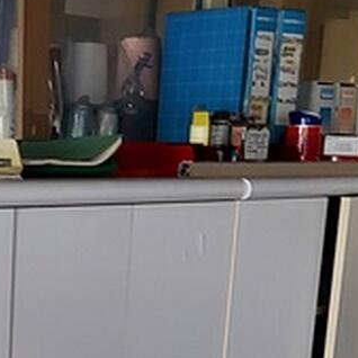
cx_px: -28
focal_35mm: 100
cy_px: 509
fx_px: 1170
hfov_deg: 16.9
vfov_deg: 16.2
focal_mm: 5.23
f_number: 1.8
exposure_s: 1/25
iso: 320
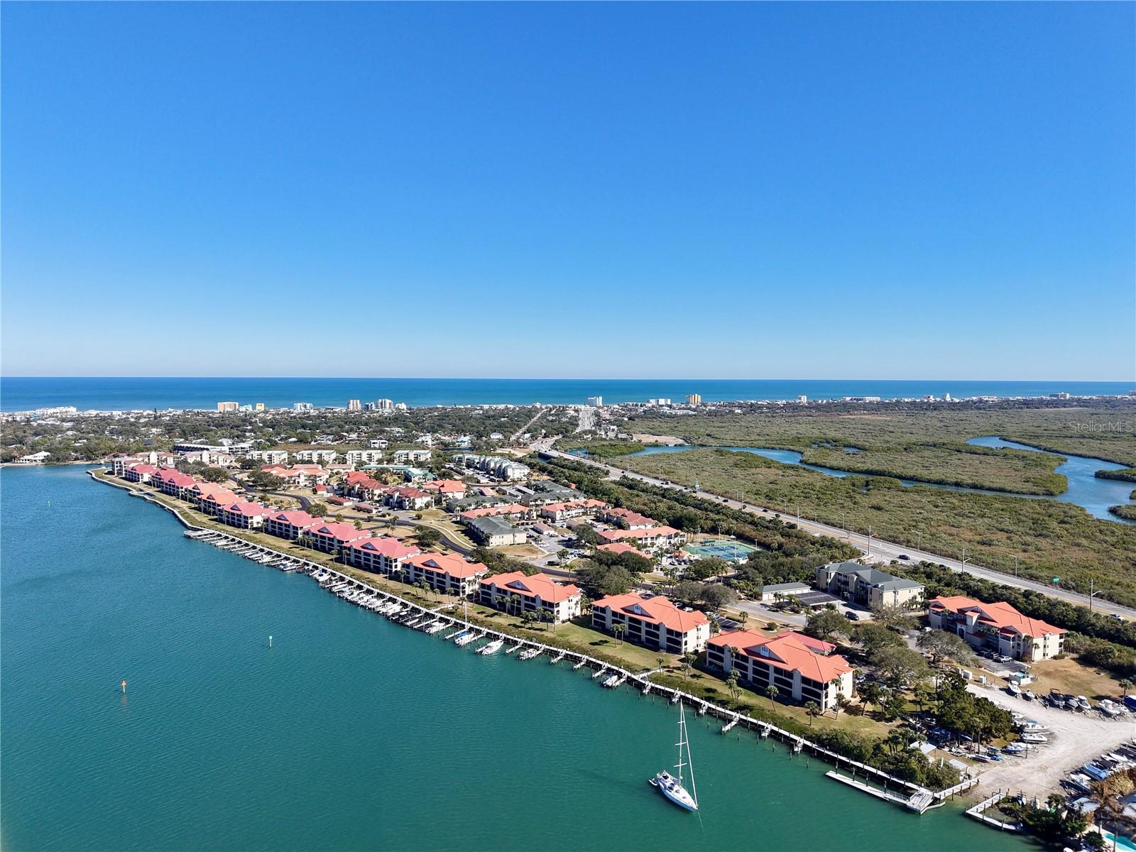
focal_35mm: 24
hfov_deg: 71.6
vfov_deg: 56.8
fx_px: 788
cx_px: 568
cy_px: 426
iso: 140
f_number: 1.8
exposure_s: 1/3200
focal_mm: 8.67
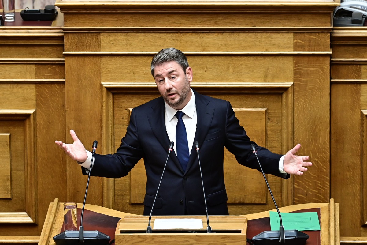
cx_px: 184
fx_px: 2039
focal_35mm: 200
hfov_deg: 10.3
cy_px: 122
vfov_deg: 6.9
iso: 1250
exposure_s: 1/400
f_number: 3.2
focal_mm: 200
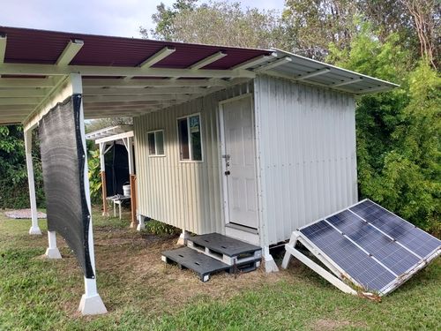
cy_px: 166
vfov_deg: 56.8
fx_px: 306
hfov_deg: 71.6
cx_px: 220
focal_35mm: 24
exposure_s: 1/120
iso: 64
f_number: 1.8
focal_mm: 4.6
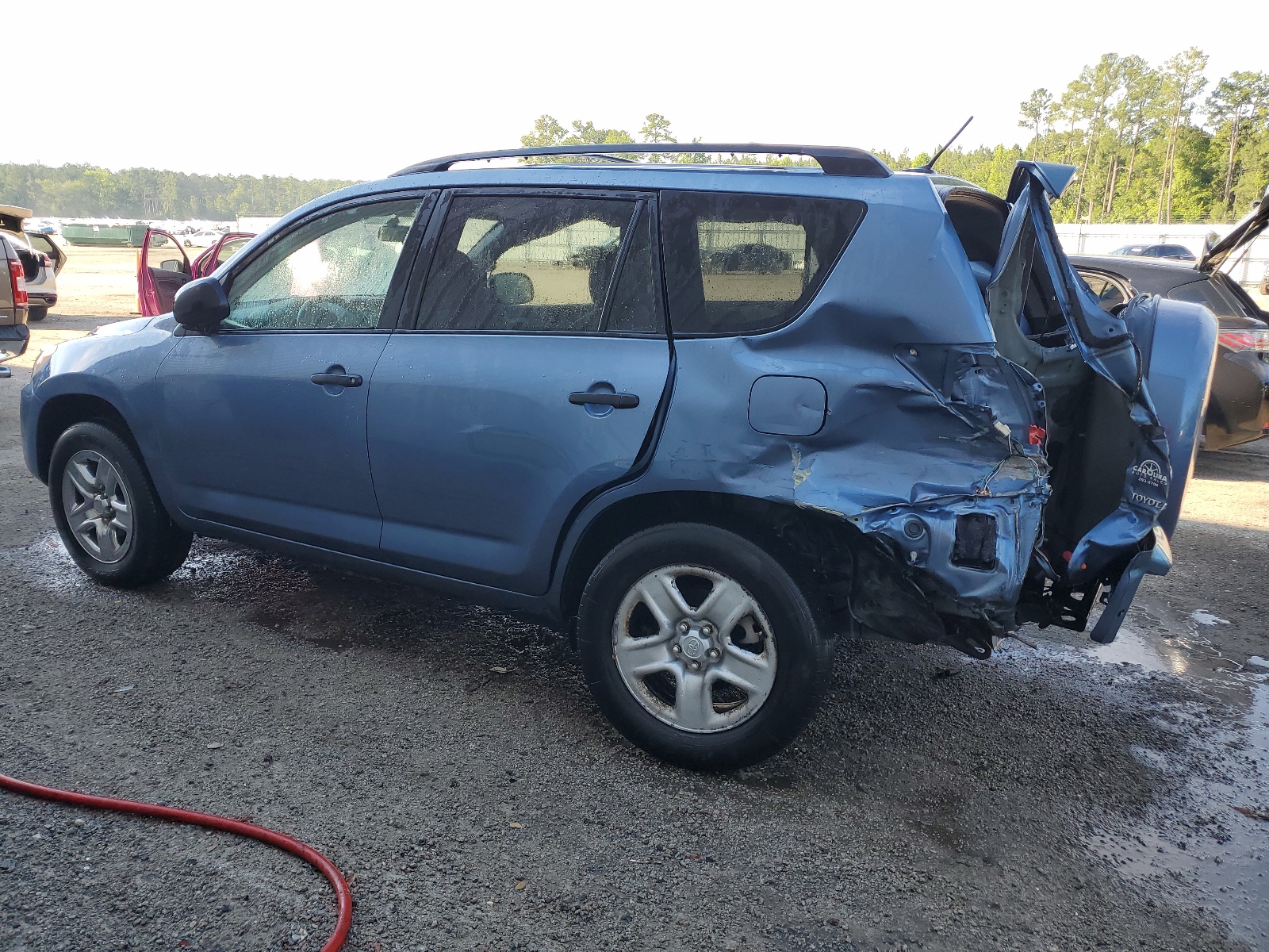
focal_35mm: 26
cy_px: 476
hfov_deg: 67.3
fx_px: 953
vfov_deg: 53.1
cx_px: 634
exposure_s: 1/526
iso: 50
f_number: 1.5
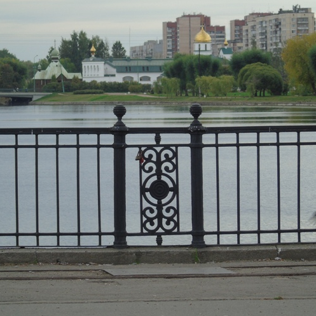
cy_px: 153
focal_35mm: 264
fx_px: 2727
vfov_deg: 6.6
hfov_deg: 6.6
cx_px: 160
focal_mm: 38
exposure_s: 1/125
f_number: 4.7
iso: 80
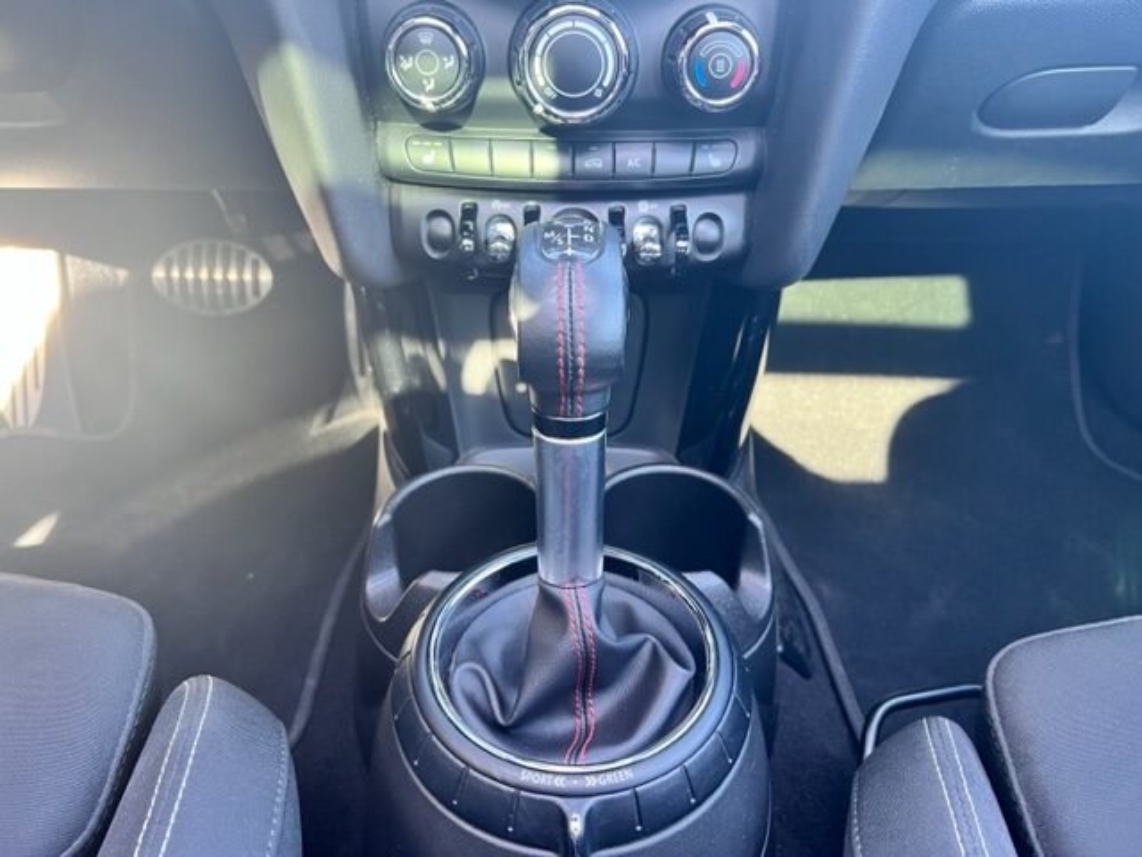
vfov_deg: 53.1
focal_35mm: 26
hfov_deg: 67.3
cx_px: 571
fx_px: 858
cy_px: 428
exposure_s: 1/60
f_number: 1.5
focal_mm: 5.7
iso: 160
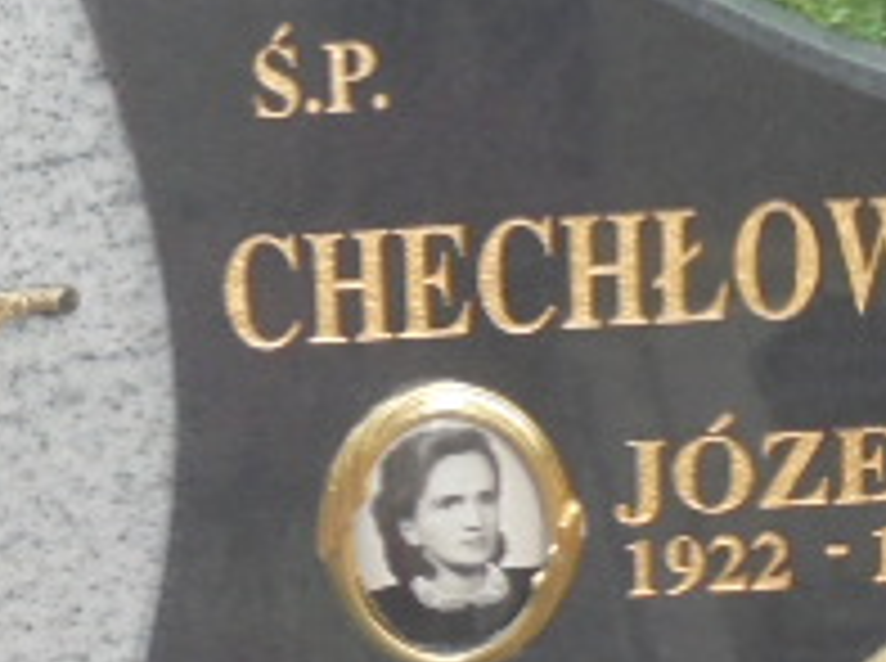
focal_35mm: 140
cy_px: 563
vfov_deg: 10.5
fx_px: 3577
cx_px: -85
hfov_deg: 13.8
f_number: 4.5
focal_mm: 7.8
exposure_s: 1/30
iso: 250
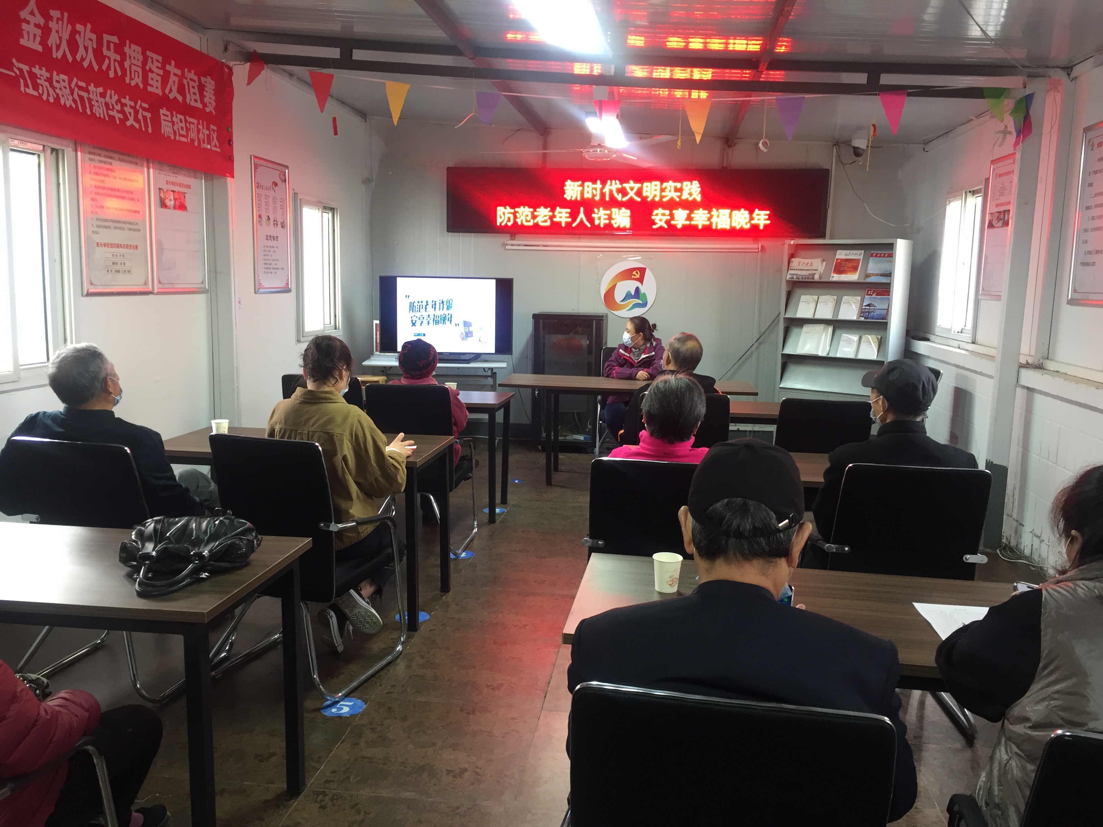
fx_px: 924
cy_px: 414
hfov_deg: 61.7
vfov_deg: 48.2
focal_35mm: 29
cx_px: 552
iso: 80
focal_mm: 4.15
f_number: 2.2
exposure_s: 1/33
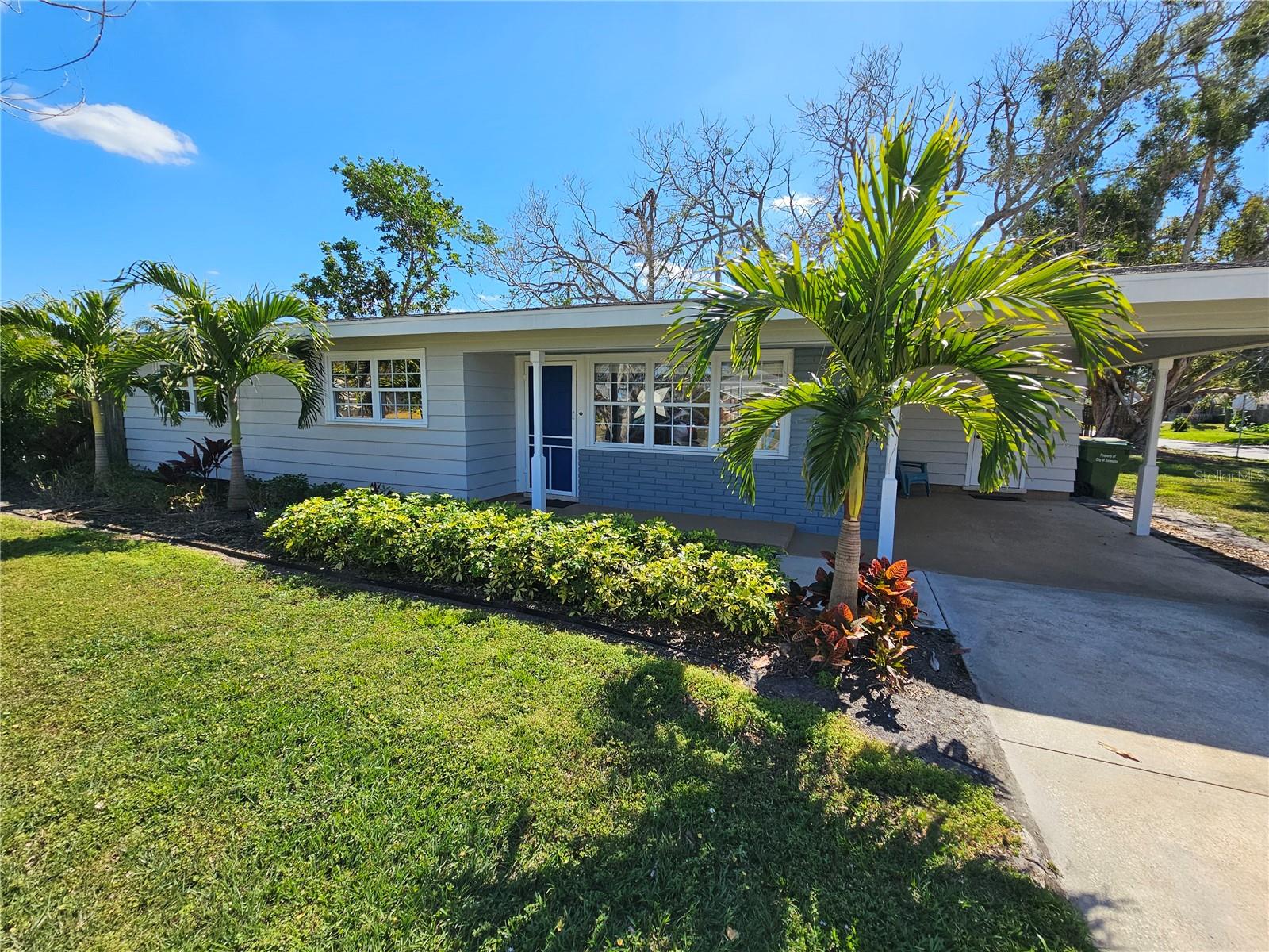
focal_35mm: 13
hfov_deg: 106.2
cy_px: 476
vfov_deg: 89.9
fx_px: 477
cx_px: 634
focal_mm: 2.2
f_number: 2.2
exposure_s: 1/1654
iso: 50
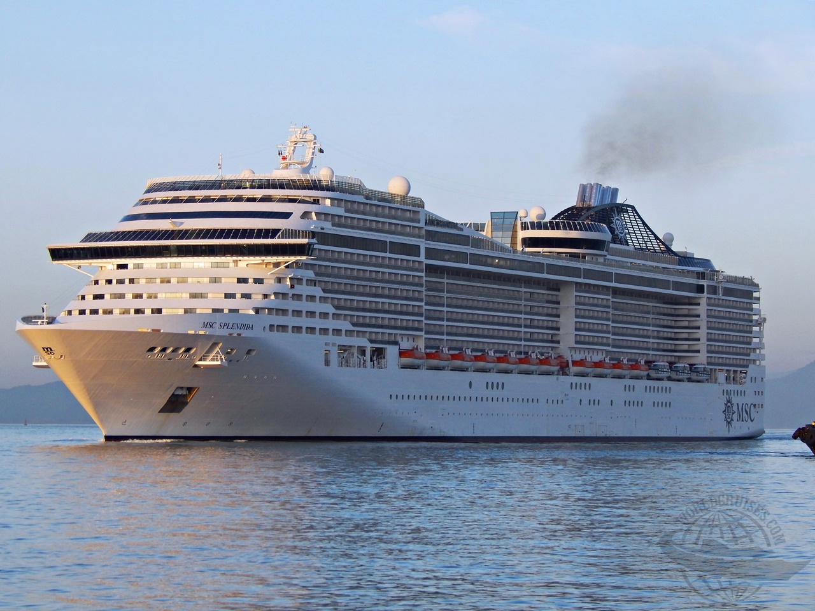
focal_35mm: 142
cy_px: 306
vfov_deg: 10.4
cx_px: 408
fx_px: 3343
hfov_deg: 13.9
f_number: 4.9
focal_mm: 25.3
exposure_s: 1/400
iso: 125
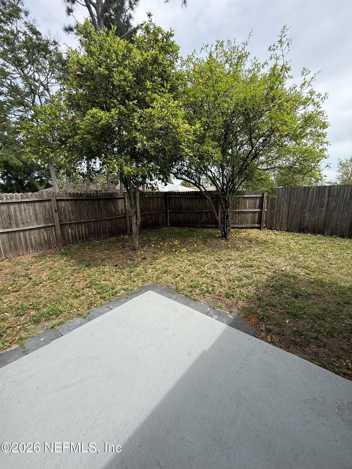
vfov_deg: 102.1
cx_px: 176
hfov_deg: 85.7
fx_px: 190
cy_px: 234
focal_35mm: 14
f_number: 2.2
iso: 50
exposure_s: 1/709
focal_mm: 2.22
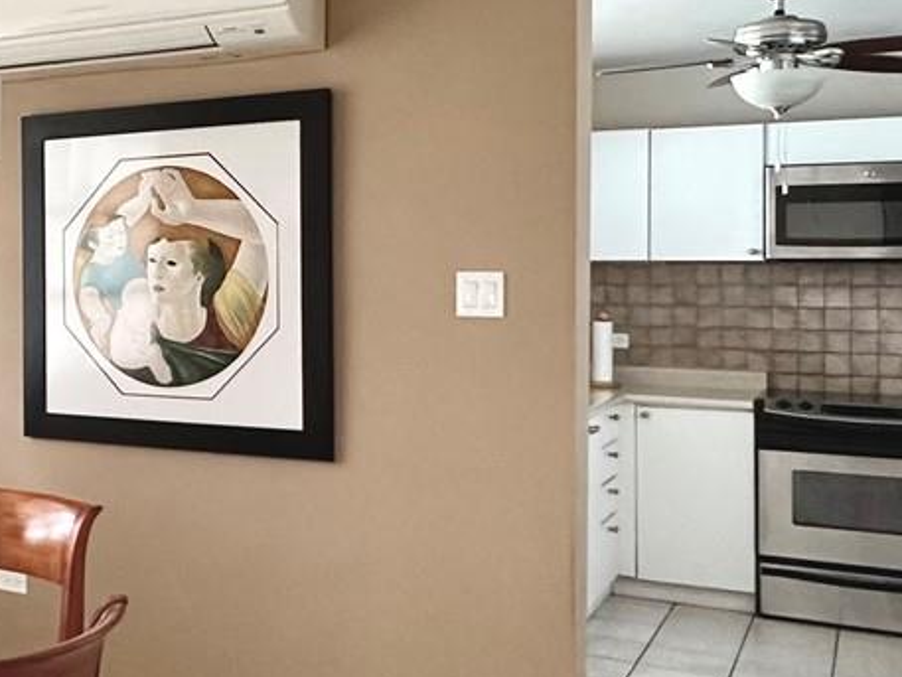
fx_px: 1277
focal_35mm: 49
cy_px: 263
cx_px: 18
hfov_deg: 35.5
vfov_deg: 29.6
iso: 400
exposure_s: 1/97
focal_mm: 2.22
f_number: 2.2
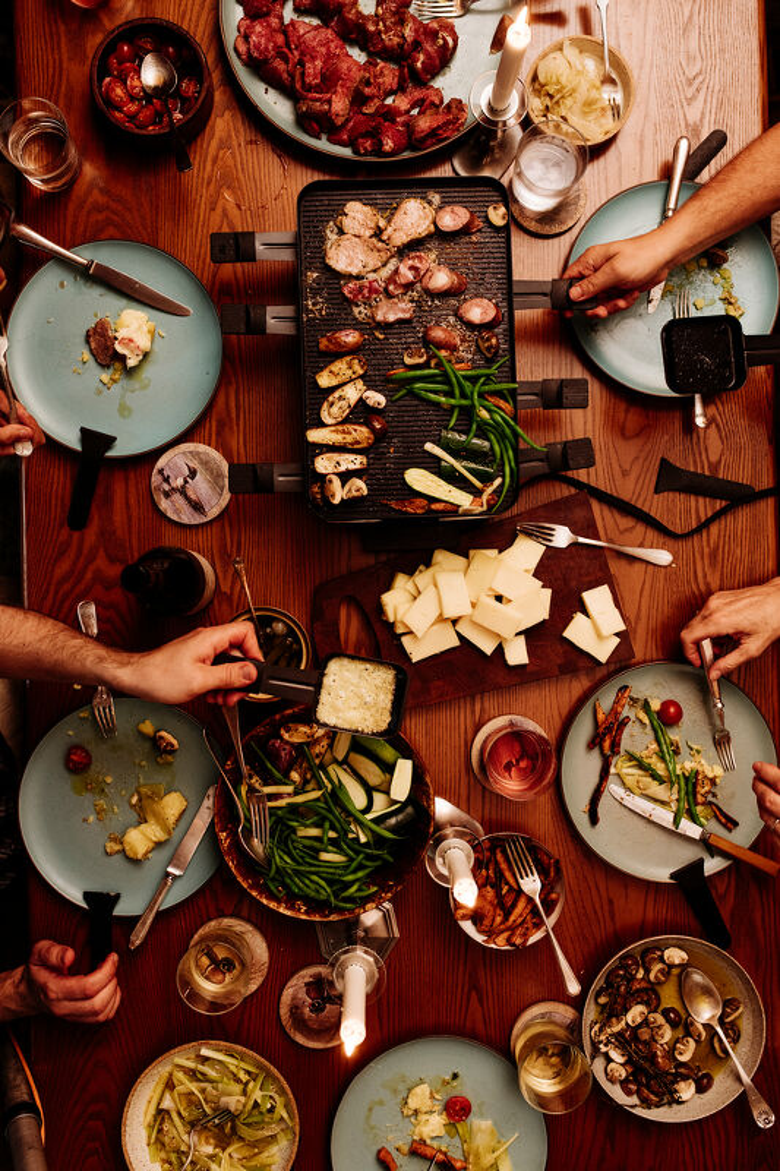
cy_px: 586
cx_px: 390
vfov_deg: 54.4
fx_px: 1138
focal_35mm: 35
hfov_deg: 37.8
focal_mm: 35
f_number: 4
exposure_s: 1/125
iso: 1250
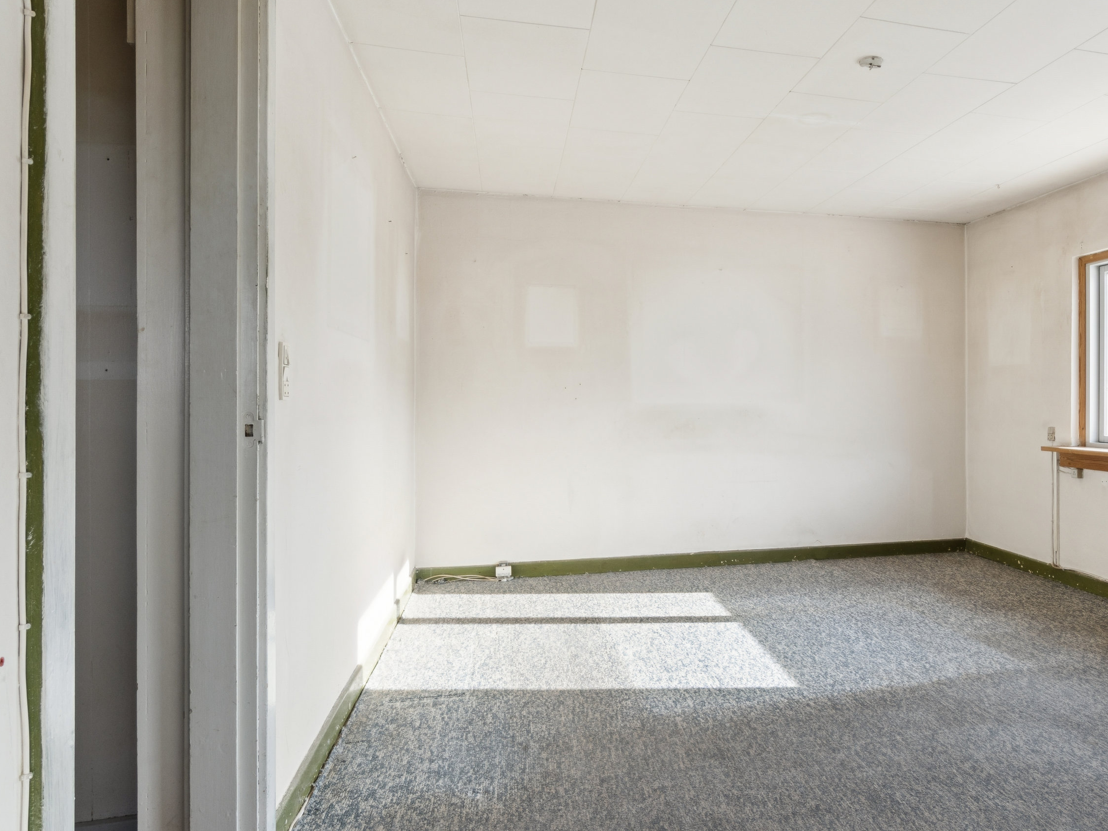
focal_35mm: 23
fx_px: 736
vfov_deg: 58.9
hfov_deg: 72.2
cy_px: 405
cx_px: 718
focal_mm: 12
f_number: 8
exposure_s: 1/125
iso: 200
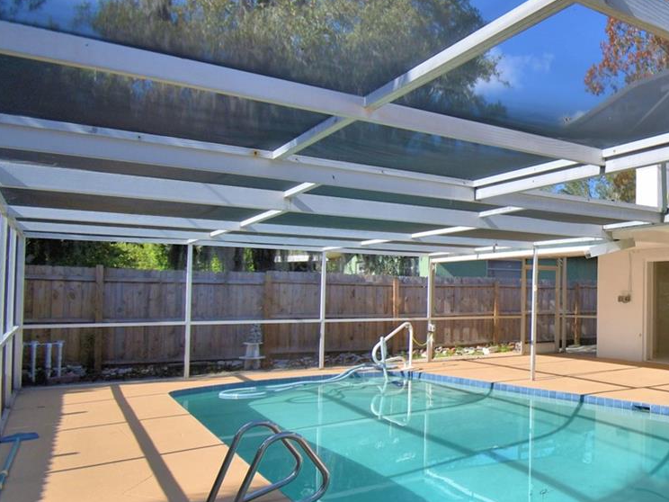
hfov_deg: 46.5
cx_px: 700
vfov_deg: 45.4
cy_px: 280
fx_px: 599
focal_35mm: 31
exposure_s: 1/800
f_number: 4.5
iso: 100
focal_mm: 10
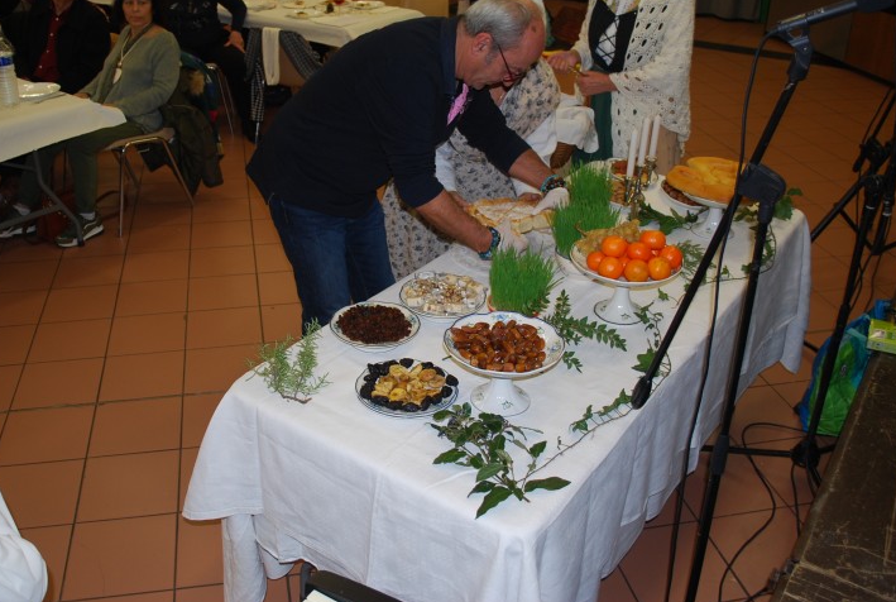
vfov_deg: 38.8
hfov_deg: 55.5
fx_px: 848
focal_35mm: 34
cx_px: 384
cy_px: 230
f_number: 3.5
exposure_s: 1/60
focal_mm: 18
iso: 200
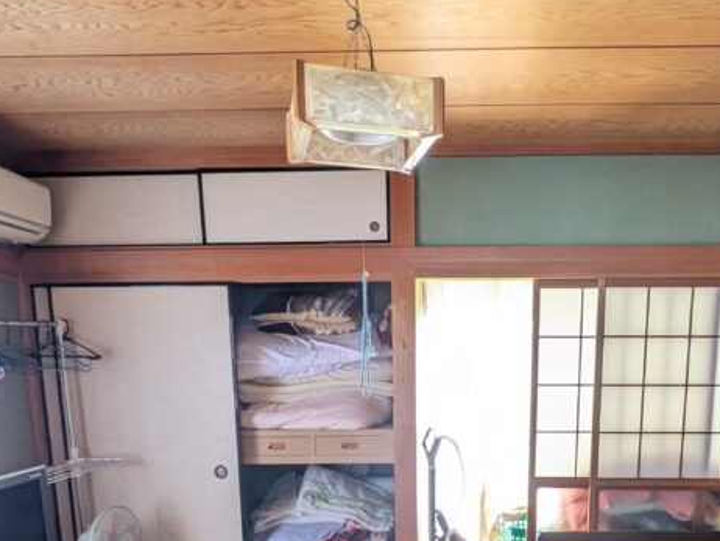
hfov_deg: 57.7
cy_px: 459
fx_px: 645
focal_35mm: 31
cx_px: 441
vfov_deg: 42.7
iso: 184
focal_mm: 1.83
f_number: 2.2
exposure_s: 1/30
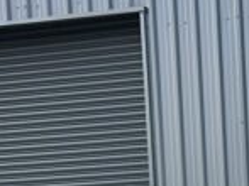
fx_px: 977
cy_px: 453
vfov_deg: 9.6
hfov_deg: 13.1
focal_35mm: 136
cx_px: 447
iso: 50
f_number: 1.5
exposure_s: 1/371
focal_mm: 5.7
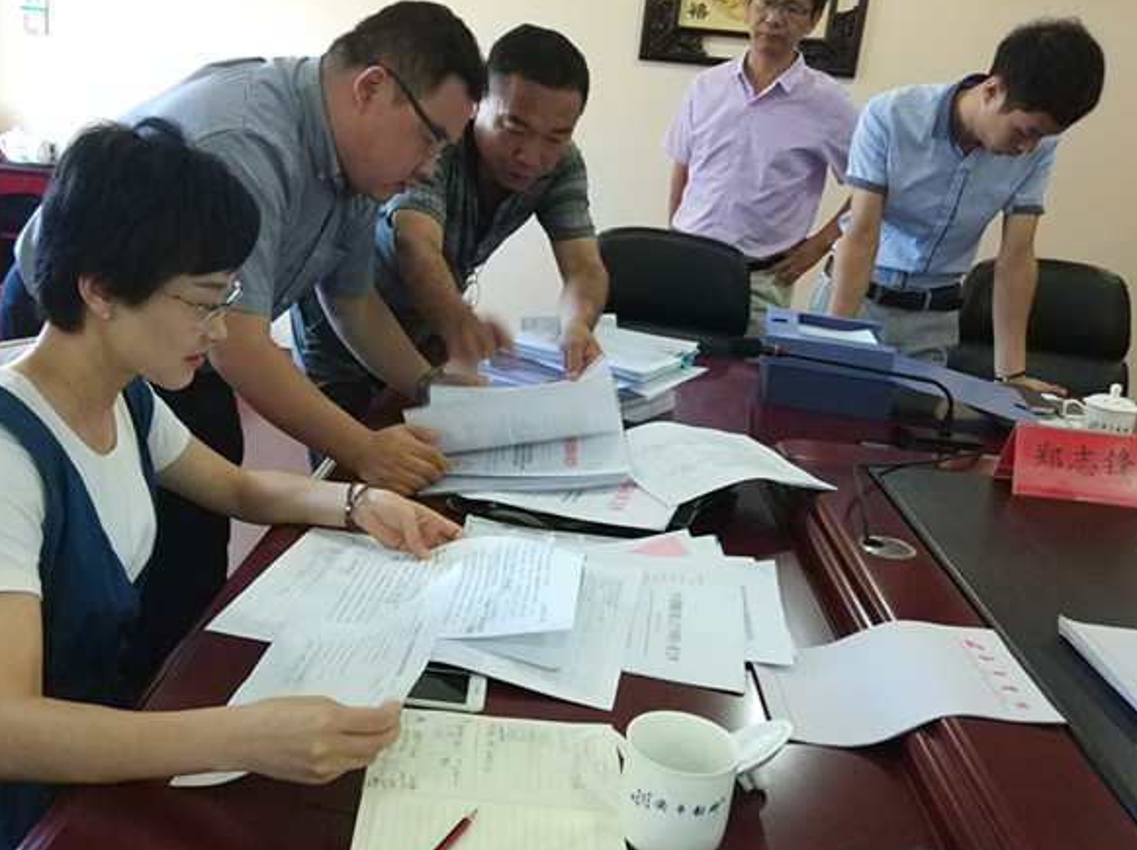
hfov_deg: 63.0
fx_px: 918
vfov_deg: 49.6
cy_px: 445
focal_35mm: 28
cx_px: 465
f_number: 2
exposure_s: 1/33
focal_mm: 4.06
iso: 800
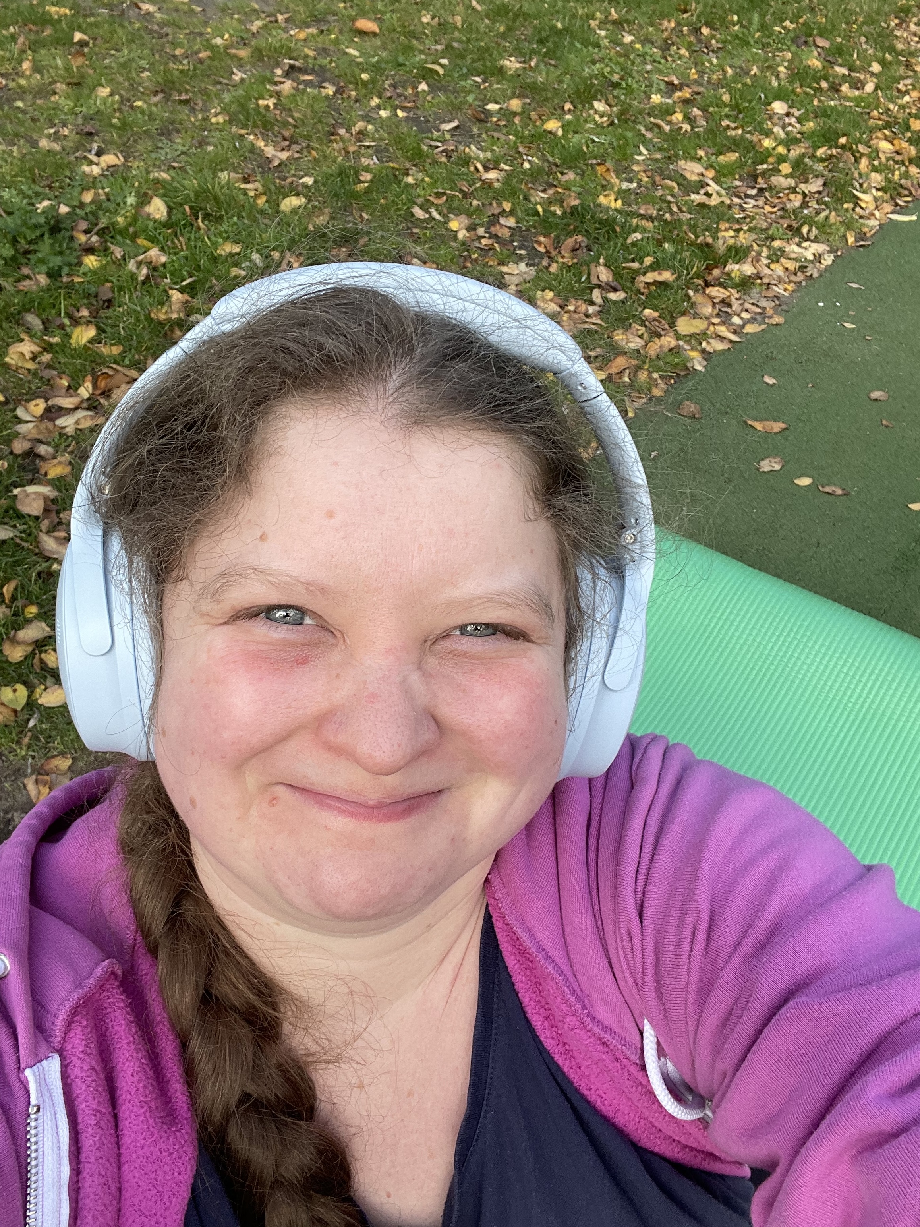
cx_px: 460
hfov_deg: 46.8
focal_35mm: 30
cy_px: 614
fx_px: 1063
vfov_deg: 60.0
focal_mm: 2.71
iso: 25
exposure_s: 1/259
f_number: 2.2
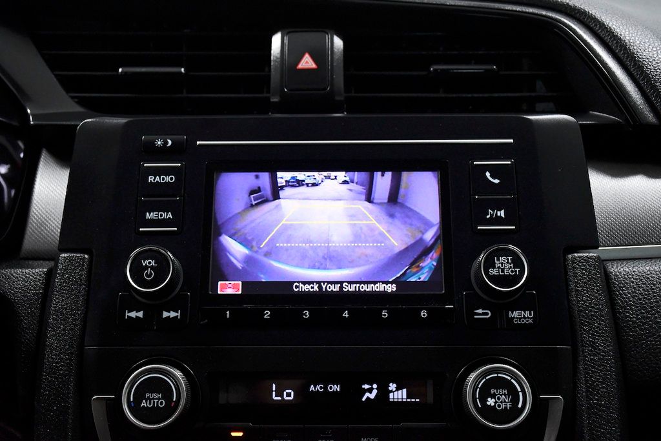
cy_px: 220
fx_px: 936
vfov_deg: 26.5
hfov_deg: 38.9
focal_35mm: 51
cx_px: 330
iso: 2500
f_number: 8
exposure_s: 1/200
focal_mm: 34
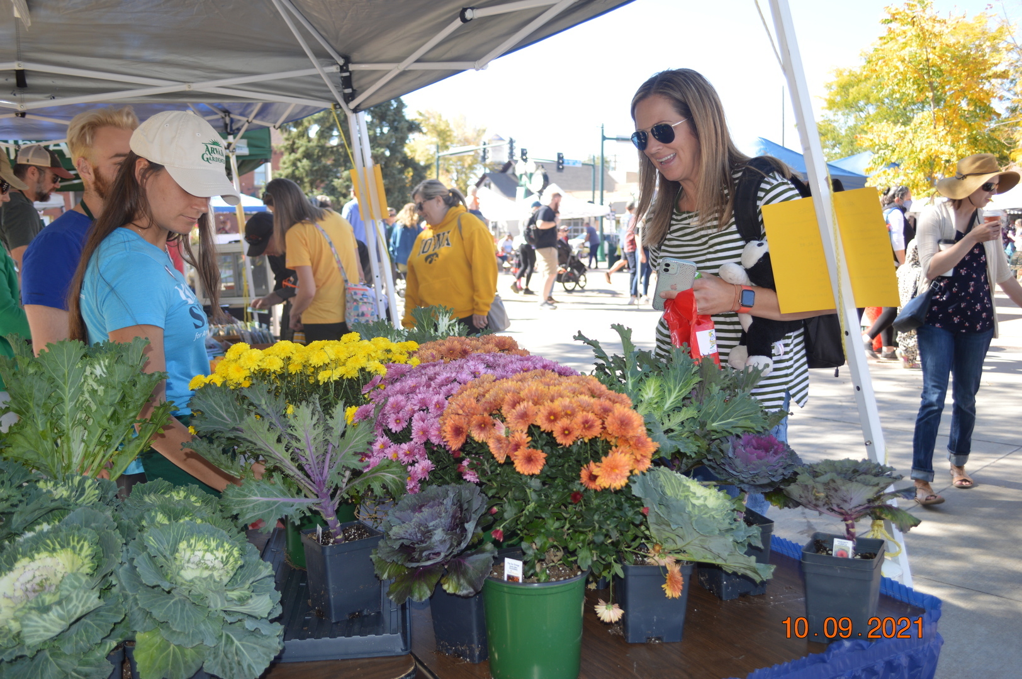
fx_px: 936
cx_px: 511
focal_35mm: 33
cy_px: 340
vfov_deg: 39.9
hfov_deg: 57.3
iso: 100
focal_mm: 22
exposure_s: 1/125
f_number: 4
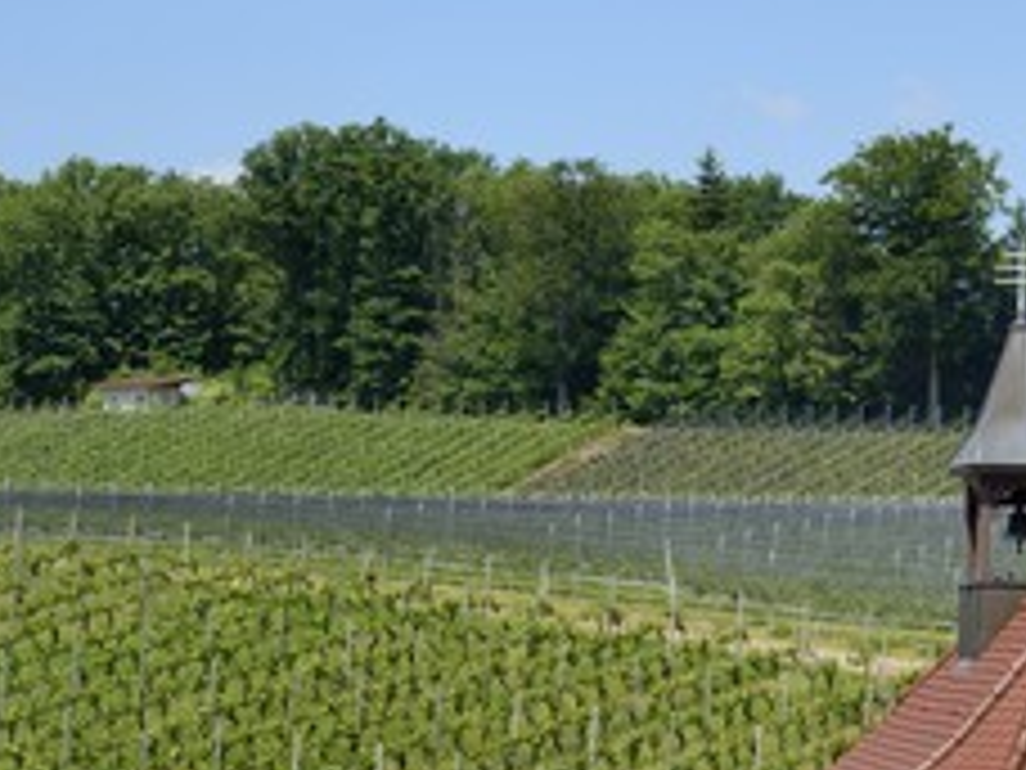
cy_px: 531
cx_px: 896
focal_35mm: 124
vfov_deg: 11.9
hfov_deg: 15.7
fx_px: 3675
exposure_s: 1/125
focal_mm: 70
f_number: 20
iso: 200
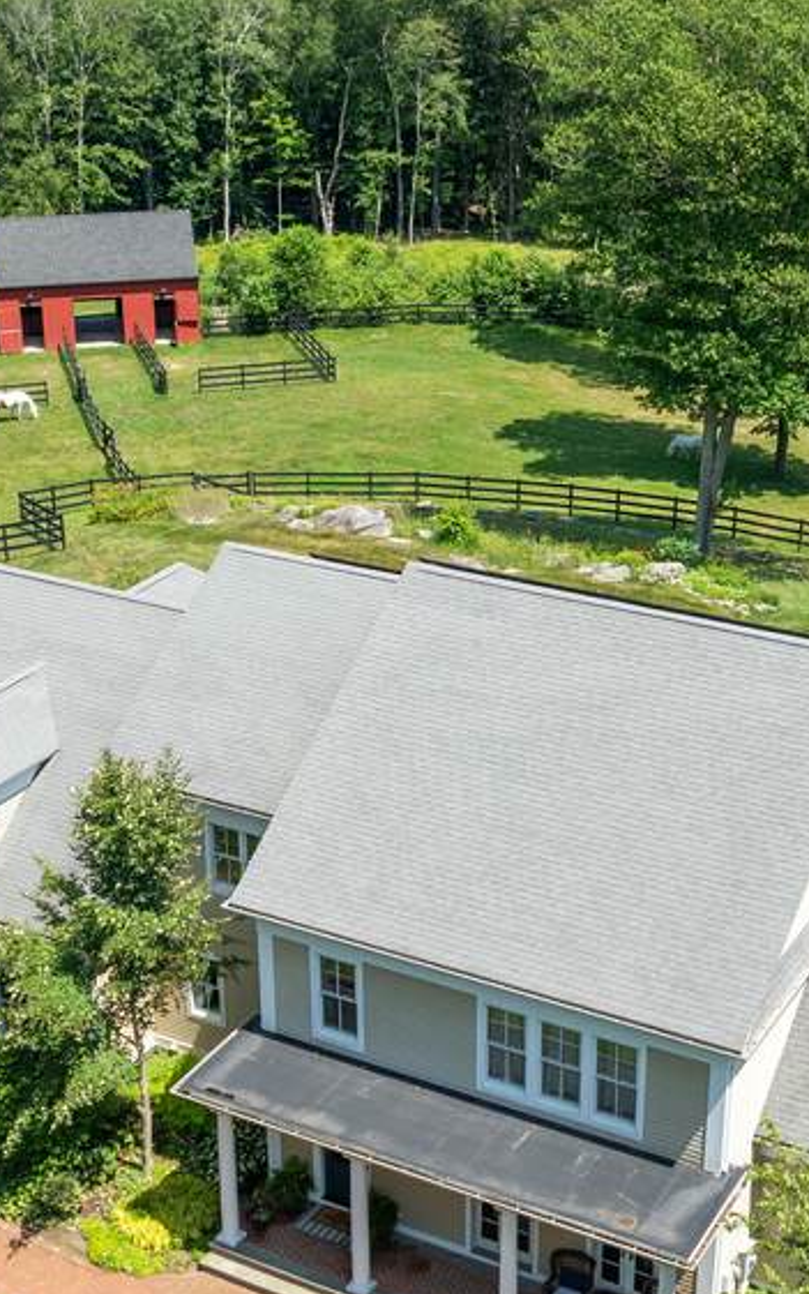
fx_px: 2044
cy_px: 767
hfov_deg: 22.4
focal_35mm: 58
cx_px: 413
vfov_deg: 35.0
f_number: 2.8
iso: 100
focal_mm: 12.29
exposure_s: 1/1000
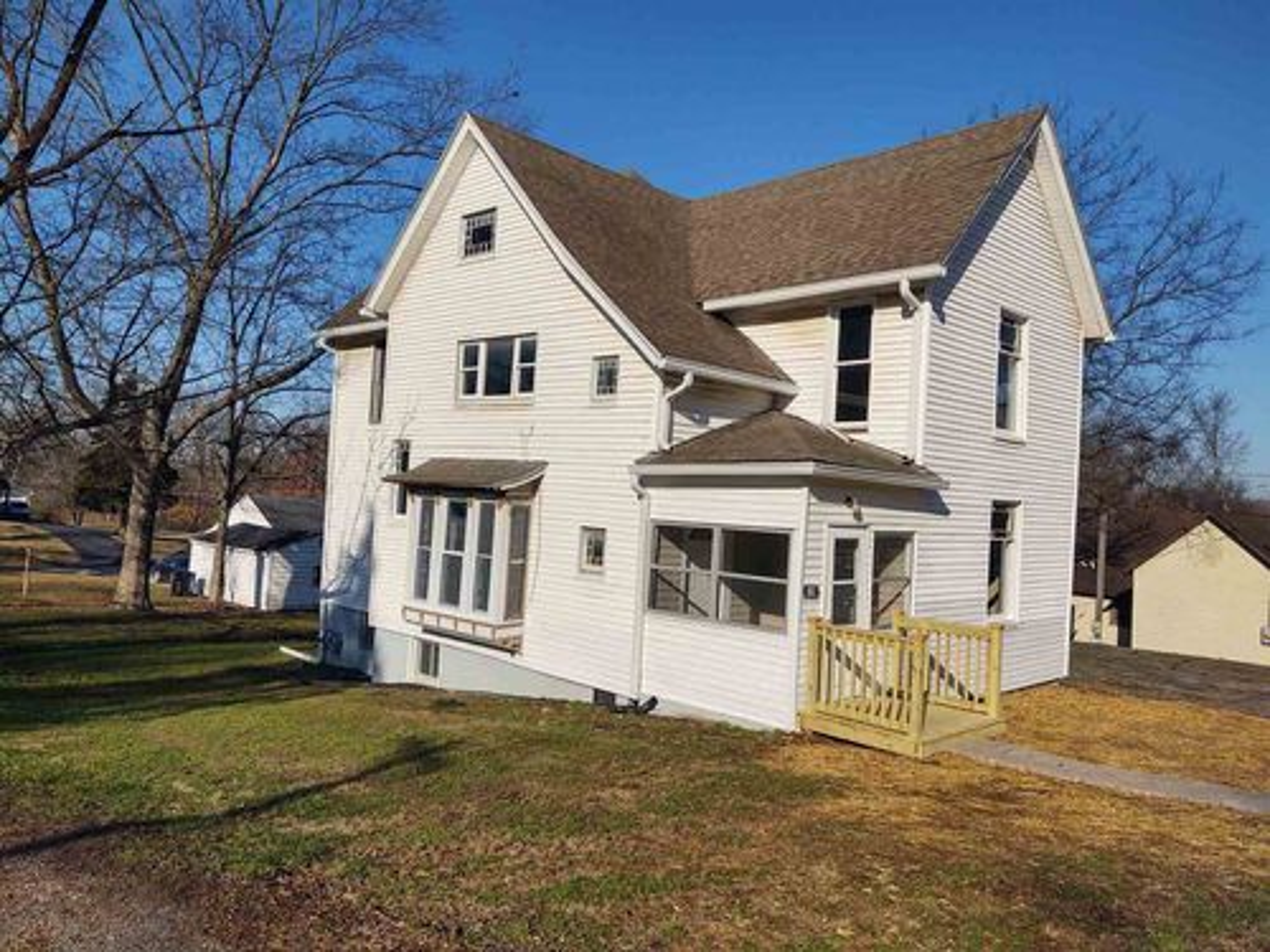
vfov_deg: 51.4
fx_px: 991
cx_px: 635
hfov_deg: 65.3
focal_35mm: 27
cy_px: 476
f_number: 1.7
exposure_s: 1/11824
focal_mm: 4.75
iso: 100
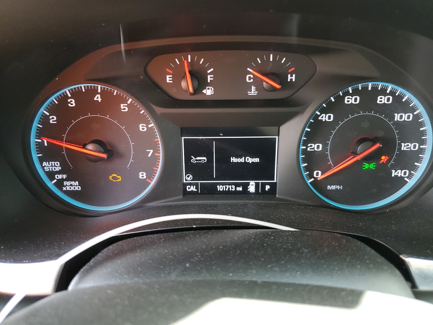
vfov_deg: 53.1
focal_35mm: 26
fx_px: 325
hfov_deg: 67.3
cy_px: 162
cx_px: 216
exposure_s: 1/60.2
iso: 109
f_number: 1.5
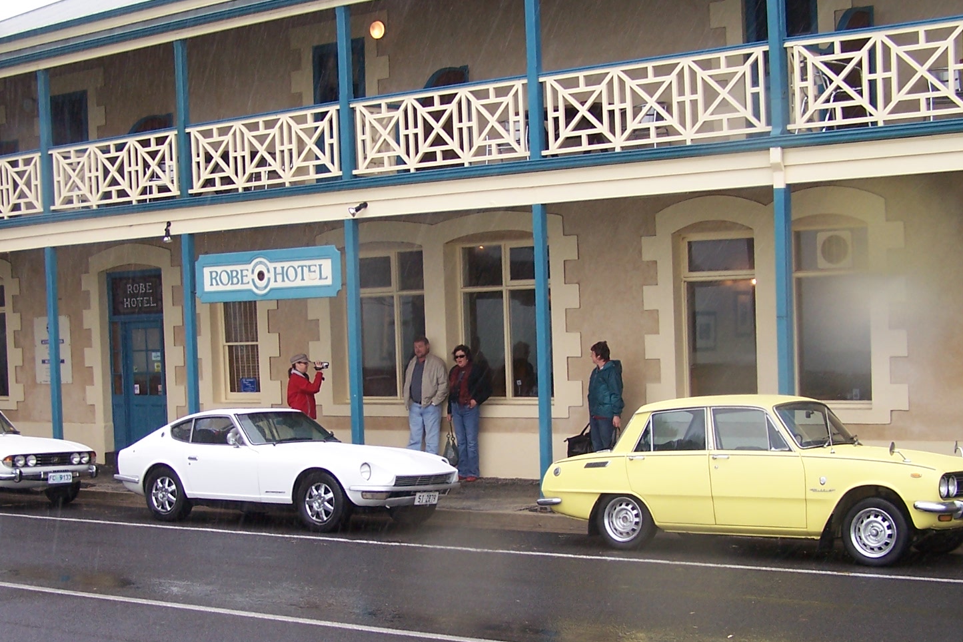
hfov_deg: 35.6
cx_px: 480
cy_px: 426
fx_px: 1498
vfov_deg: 24.1
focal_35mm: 56
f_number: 2.8
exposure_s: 1/125
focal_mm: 6.3
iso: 80
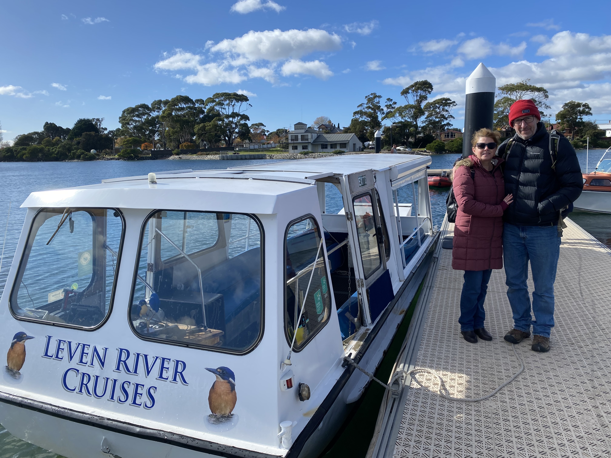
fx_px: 459
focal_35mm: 26
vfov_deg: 53.1
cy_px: 229
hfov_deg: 67.3
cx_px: 306
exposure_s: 1/2817
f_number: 1.8
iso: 32
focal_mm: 4.25
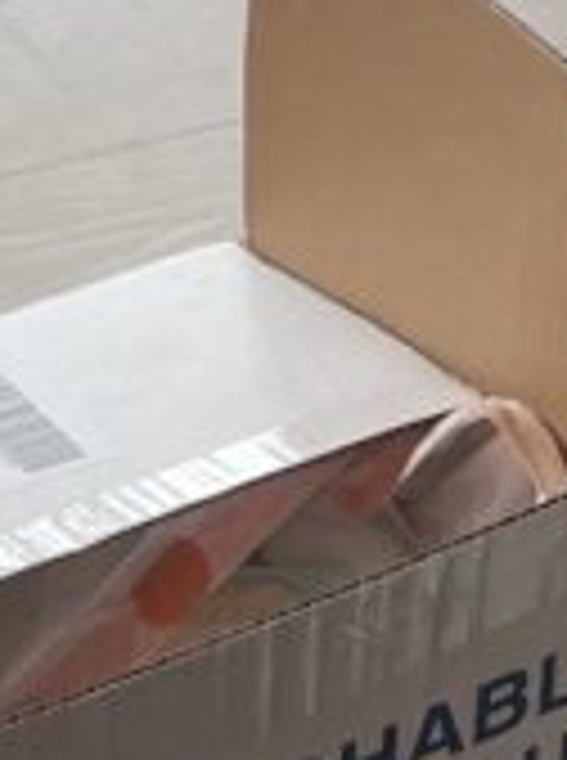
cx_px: 130
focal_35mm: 158
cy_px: 823
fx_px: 3464
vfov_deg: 12.3
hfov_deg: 9.3
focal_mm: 4.2
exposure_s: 1/120
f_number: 1.6
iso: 100
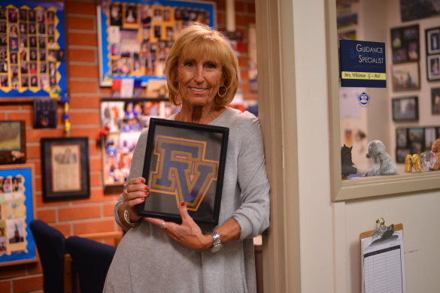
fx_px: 611
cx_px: 220
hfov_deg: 39.6
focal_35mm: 50
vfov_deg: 27.0
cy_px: 146
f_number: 1.8
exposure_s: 1/200
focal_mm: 50
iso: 500
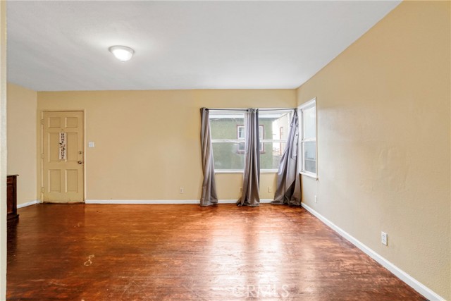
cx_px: 226
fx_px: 207
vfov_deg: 72.1
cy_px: 150
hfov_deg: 95.0
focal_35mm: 16
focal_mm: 11
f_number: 5
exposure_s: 1/30
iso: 100
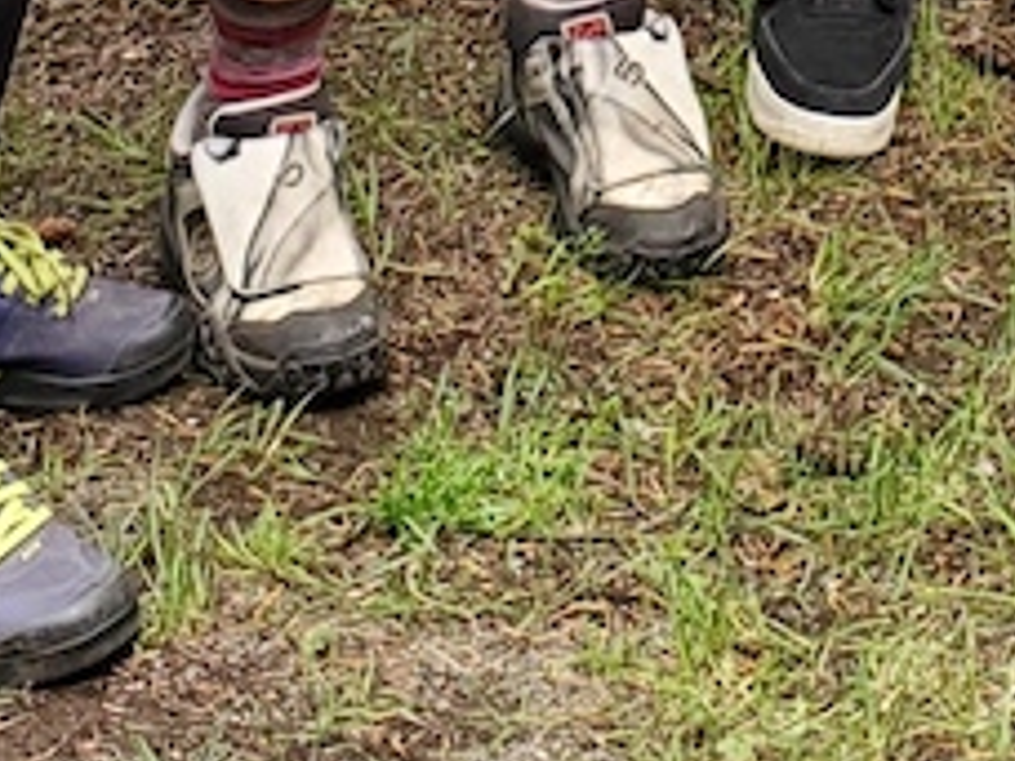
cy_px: -1193
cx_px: 1162
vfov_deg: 9.4
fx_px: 4017
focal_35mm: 137
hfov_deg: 14.0
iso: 80
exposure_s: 1/100
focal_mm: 4.3
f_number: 2.4
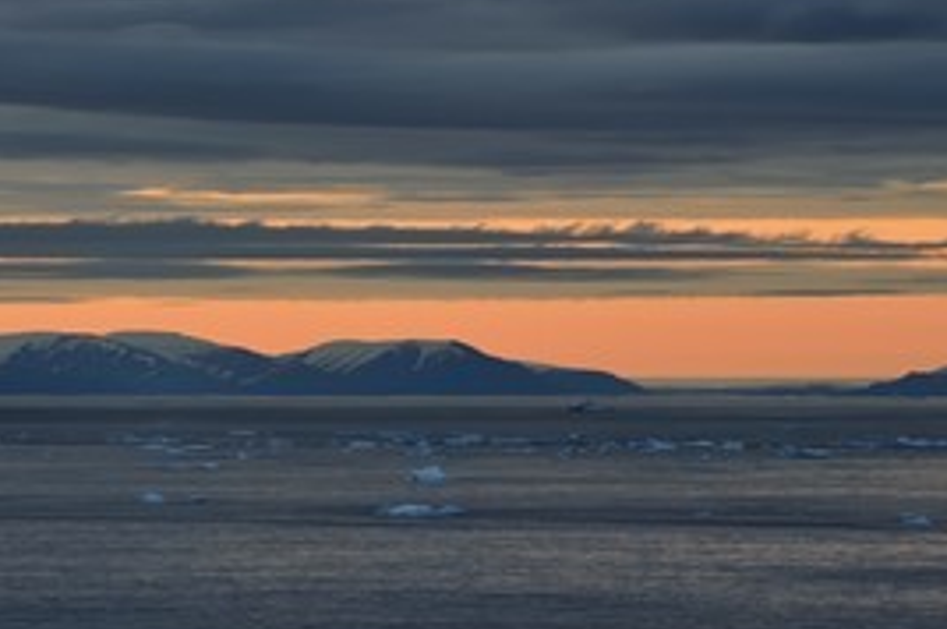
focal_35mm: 314
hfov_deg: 6.6
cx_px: 622
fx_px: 8250
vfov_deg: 4.4
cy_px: 389
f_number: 8
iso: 800
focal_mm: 200
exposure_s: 1/200
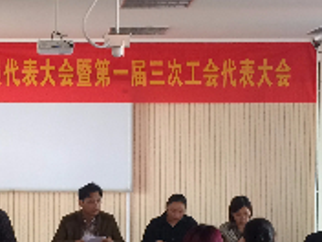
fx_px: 921
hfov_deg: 19.6
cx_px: 64
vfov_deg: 14.8
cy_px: 218
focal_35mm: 99
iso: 160
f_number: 2.2
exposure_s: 1/33
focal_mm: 4.15
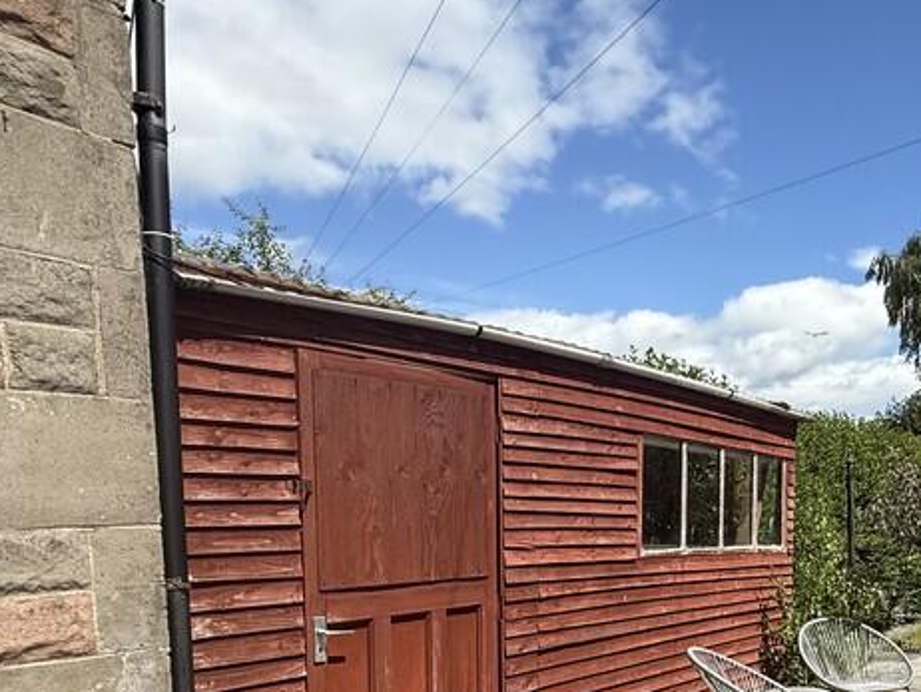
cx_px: 756
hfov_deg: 53.8
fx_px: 825
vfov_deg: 43.2
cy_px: 560
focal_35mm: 31
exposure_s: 1/1795
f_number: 2.2
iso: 50
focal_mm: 2.22
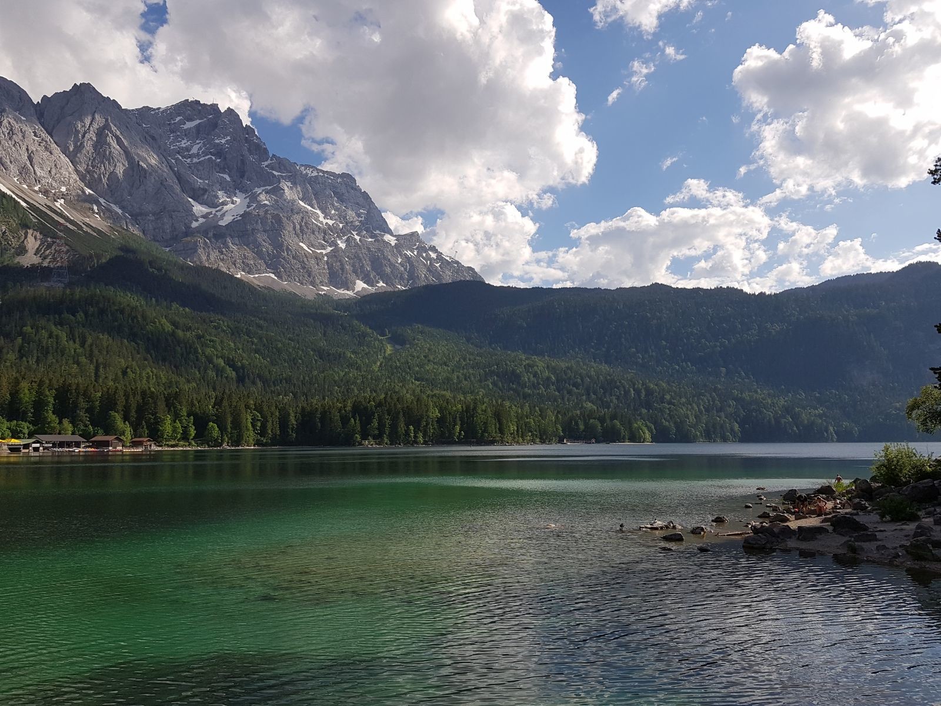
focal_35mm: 26
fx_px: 707
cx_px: 470
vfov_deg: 53.1
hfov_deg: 67.3
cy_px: 353
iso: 50
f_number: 1.7
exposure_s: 1/3336
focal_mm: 4.2
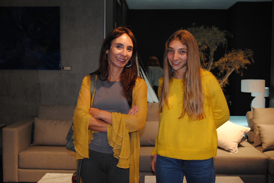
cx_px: 137
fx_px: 354
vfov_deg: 29.0
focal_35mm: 46
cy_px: 92
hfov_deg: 42.3
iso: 200
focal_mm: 31
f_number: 4.2
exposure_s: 1/60
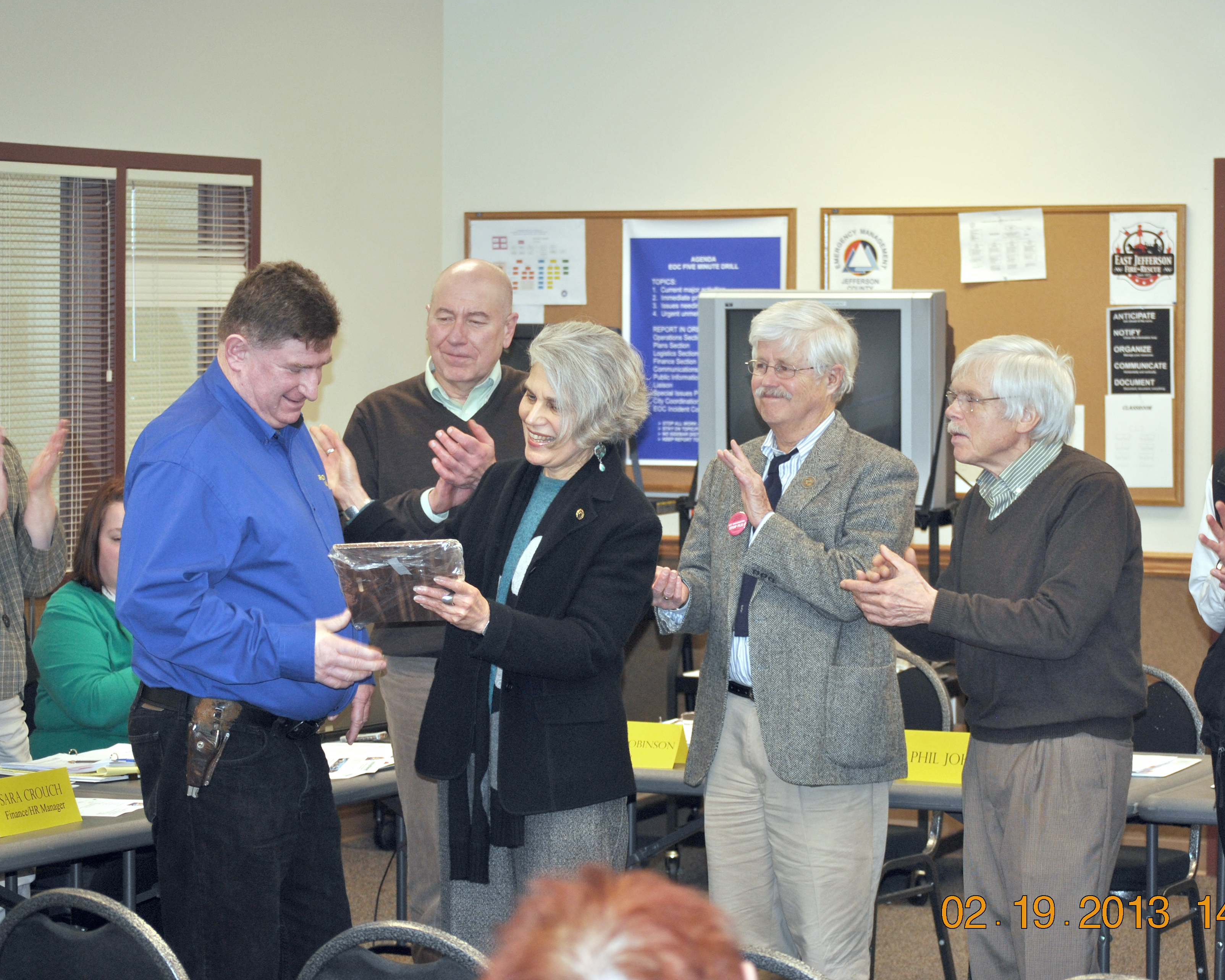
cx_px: 709
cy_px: 492
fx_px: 3392
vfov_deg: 16.4
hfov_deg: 20.5
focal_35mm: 94
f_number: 4
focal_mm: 55
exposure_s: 1/60
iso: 200
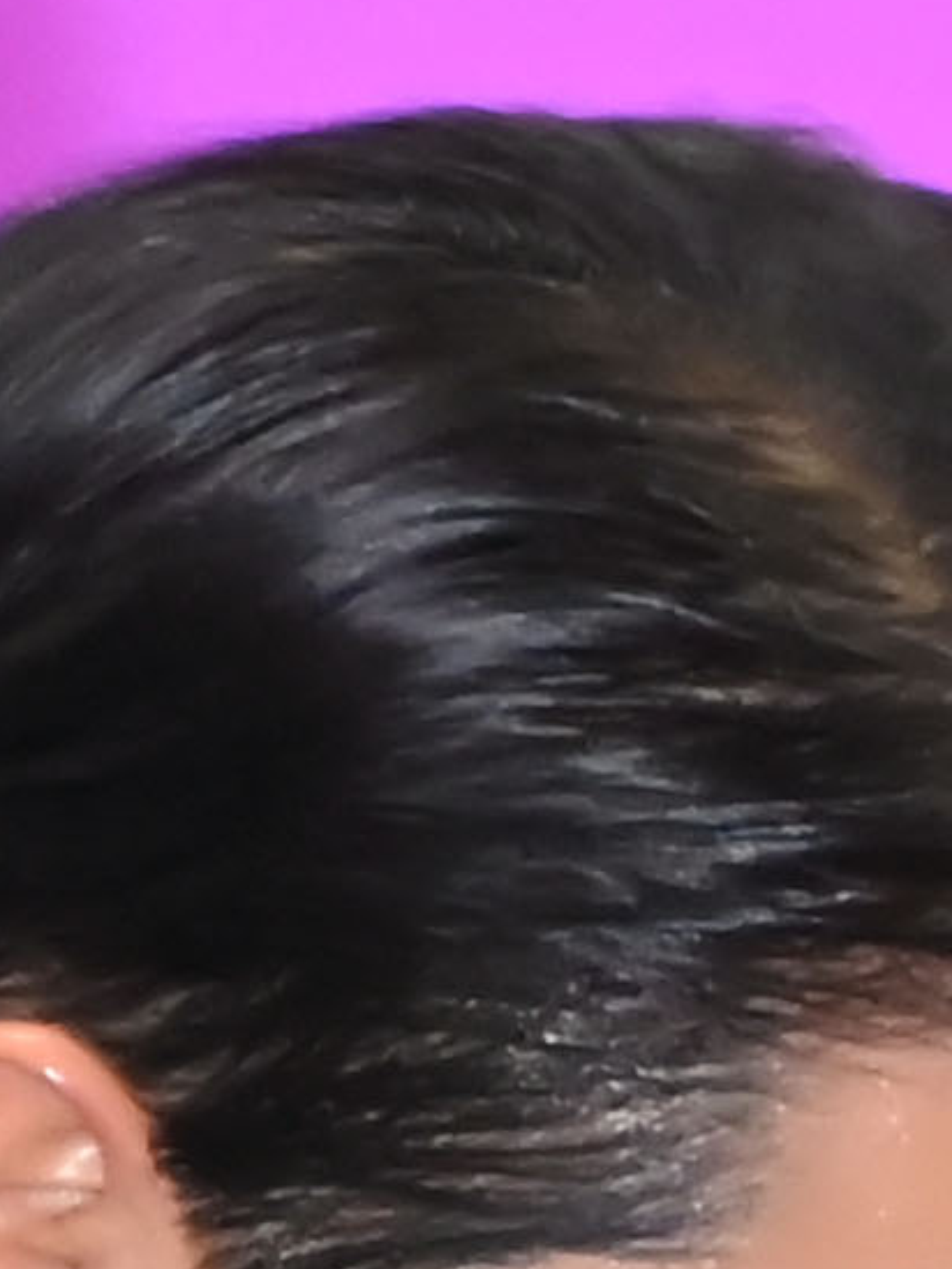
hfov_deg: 0.8
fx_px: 71477
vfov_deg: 1.0
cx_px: 1118
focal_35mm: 1950
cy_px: 3405
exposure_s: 1/250
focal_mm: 200
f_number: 5.6
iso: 8000
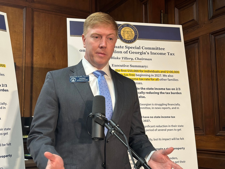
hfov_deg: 39.7
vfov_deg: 30.3
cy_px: 84
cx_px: 112
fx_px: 312
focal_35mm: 48
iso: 160
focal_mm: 6.86
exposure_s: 1/60
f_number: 1.78
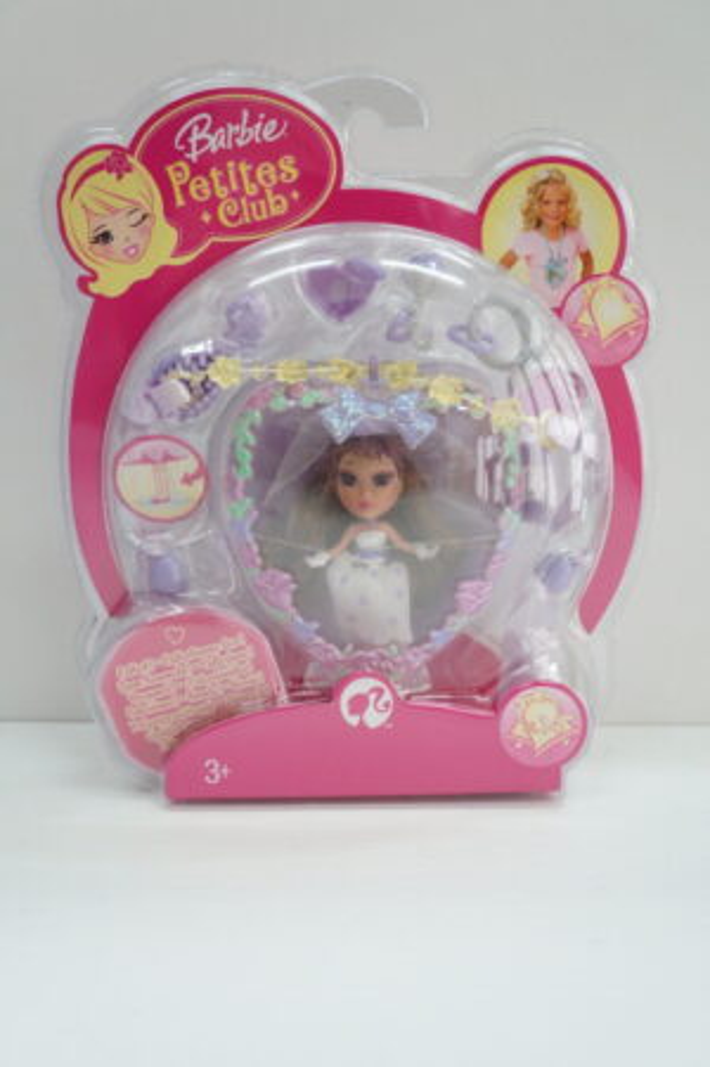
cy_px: 534
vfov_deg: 59.5
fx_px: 933
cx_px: 355
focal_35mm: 32
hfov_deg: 41.7
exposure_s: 1/60
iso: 1000
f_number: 5.6
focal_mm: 21
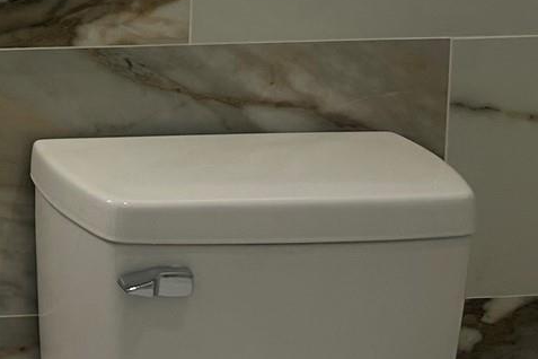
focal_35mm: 116
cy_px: -324
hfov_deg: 15.0
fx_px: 1733
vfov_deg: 10.9
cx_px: -471
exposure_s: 1/146
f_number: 1.5
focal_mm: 5.7
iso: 32
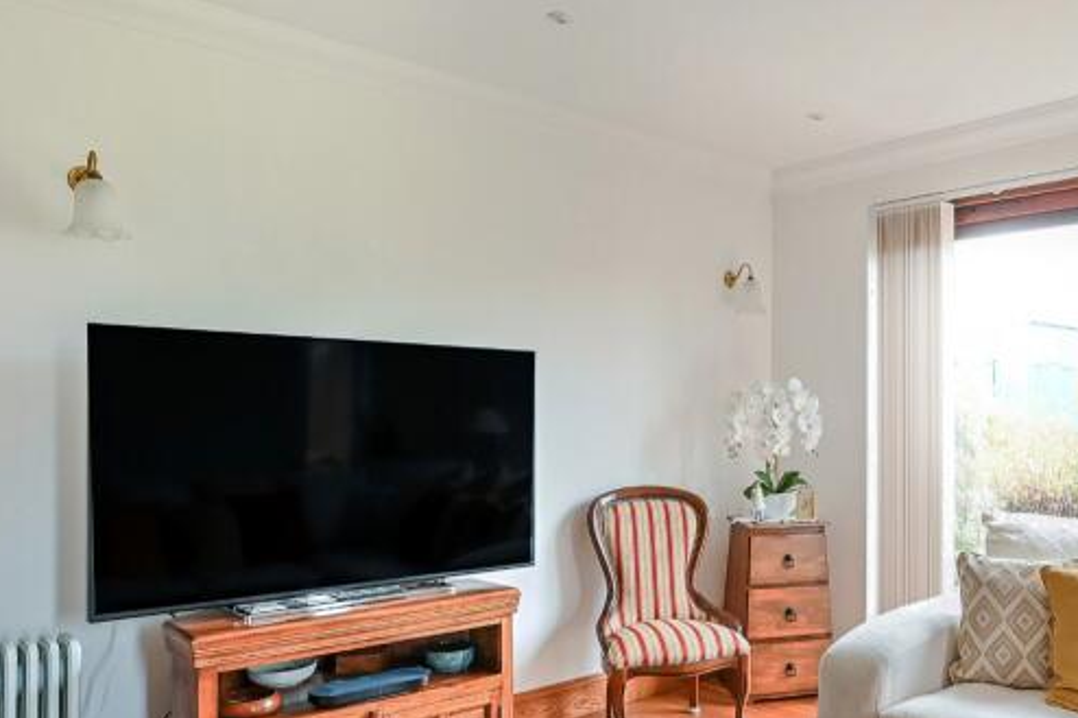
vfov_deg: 44.7
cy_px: 426
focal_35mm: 29
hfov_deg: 60.8
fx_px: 868
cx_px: 783
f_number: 9
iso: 400
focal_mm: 14
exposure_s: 1/13
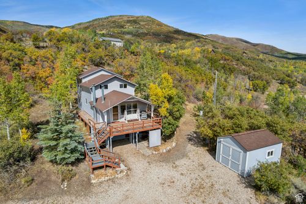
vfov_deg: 57.2
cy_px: 102
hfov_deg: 78.6
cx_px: 153
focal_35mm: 22
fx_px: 187
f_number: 2.8
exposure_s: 1/2500
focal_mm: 8.38
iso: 140
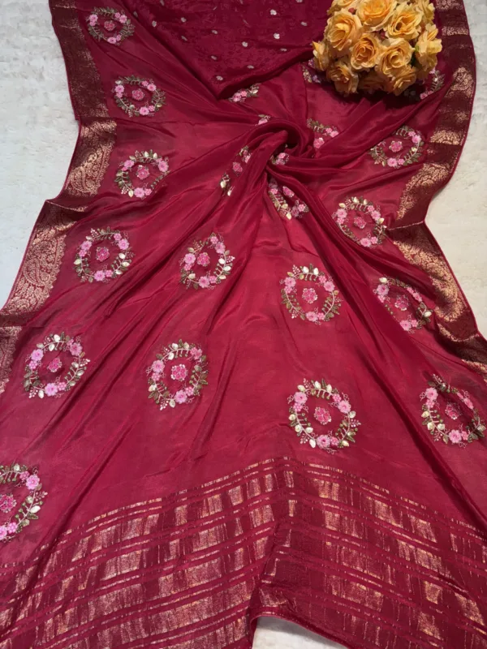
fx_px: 488
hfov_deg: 53.1
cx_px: 244
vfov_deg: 67.3
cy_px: 324
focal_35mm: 26
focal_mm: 5.96
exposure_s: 1/100
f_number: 1.6
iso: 64
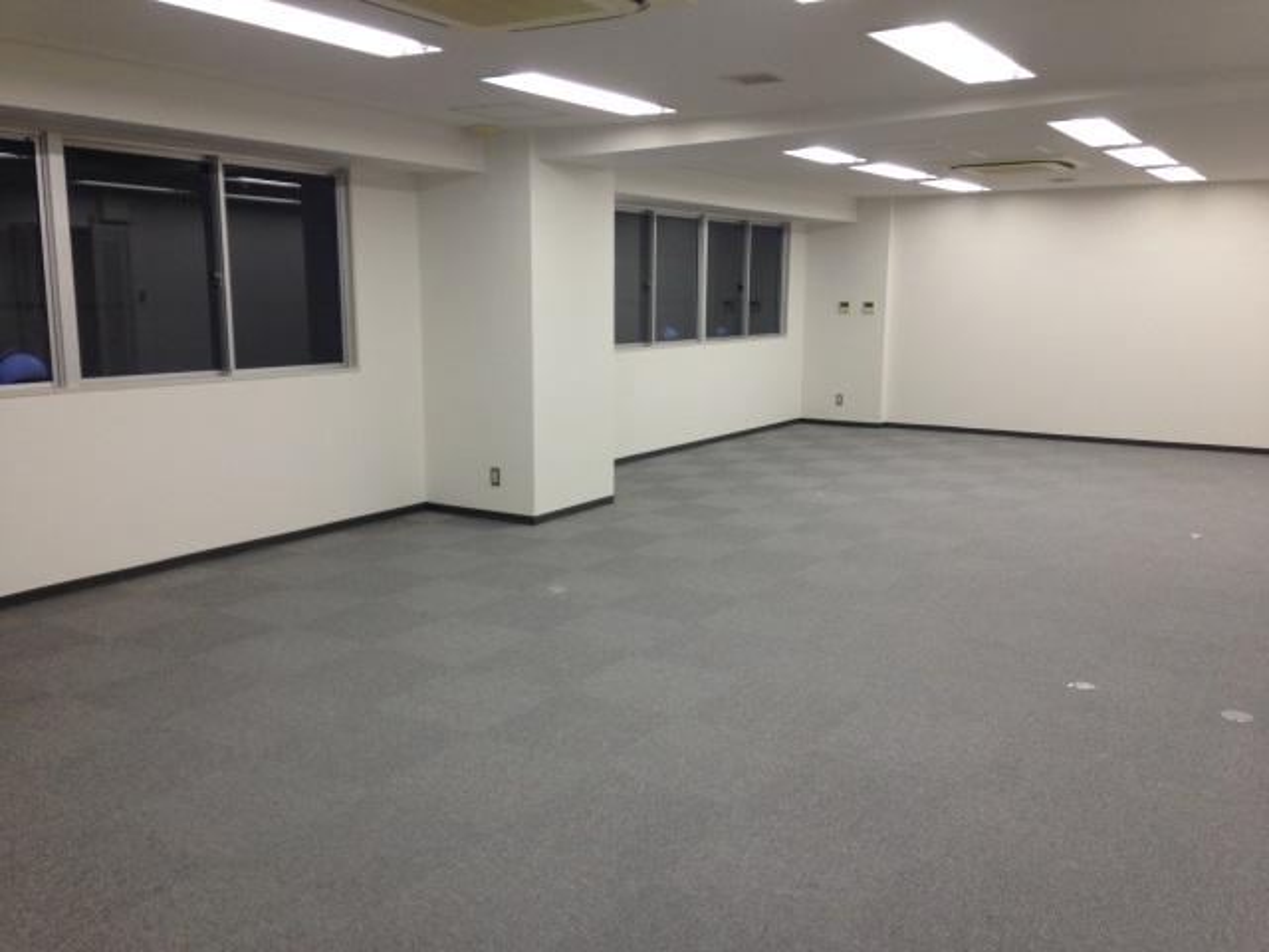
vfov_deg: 42.9
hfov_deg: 55.4
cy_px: 476
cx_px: 634
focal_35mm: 33
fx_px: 1210
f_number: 2.4
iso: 64
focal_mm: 4.12
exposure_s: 1/60
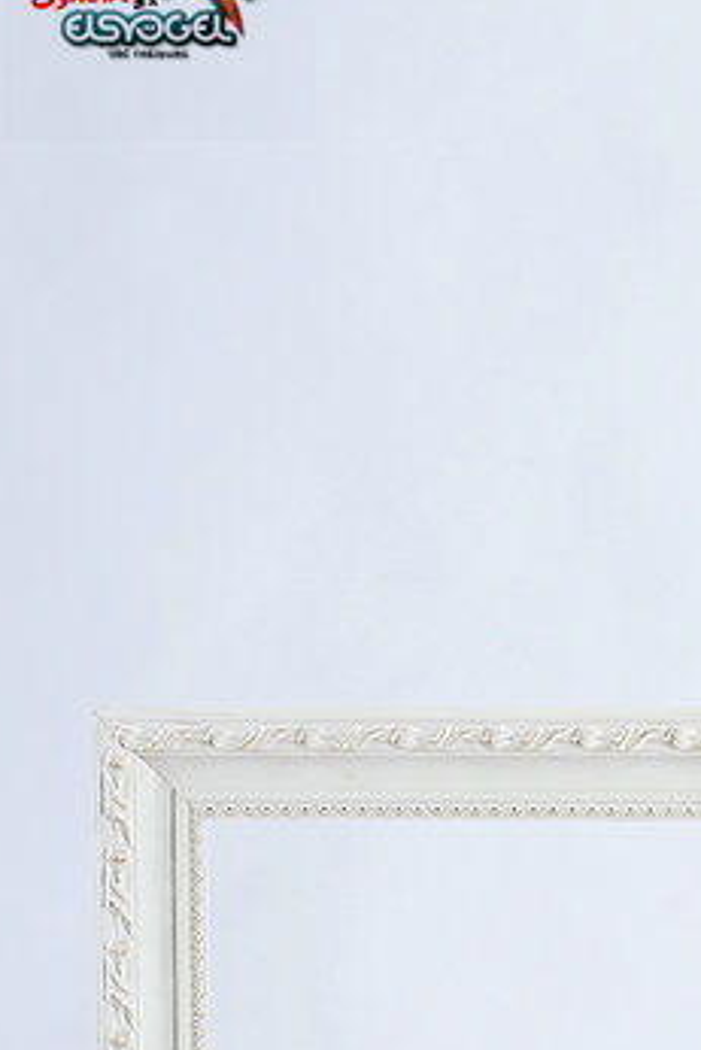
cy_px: 1617
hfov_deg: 3.9
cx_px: 1068
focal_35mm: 347
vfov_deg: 5.9
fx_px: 10124
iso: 100
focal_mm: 100
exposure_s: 1/125
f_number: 8
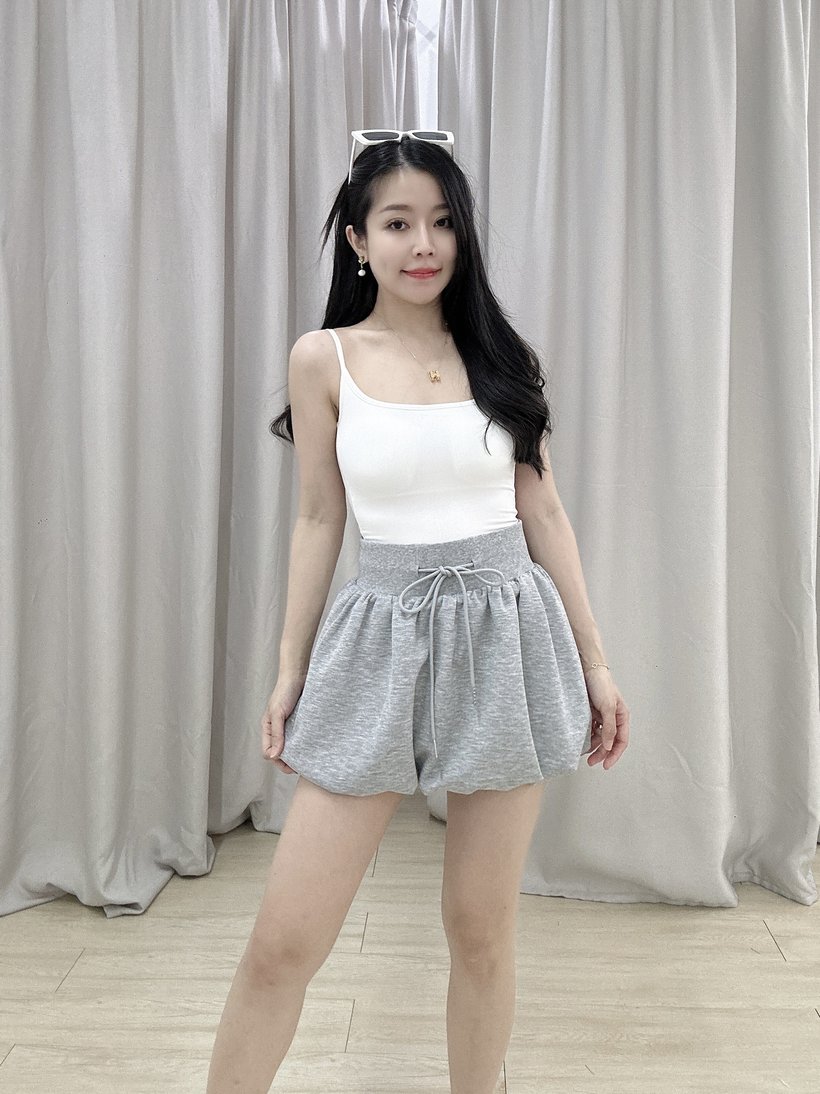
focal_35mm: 23
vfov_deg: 73.9
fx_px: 726
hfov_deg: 58.9
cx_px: 410
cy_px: 547
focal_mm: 2.69
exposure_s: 1/50
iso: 100
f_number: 1.9
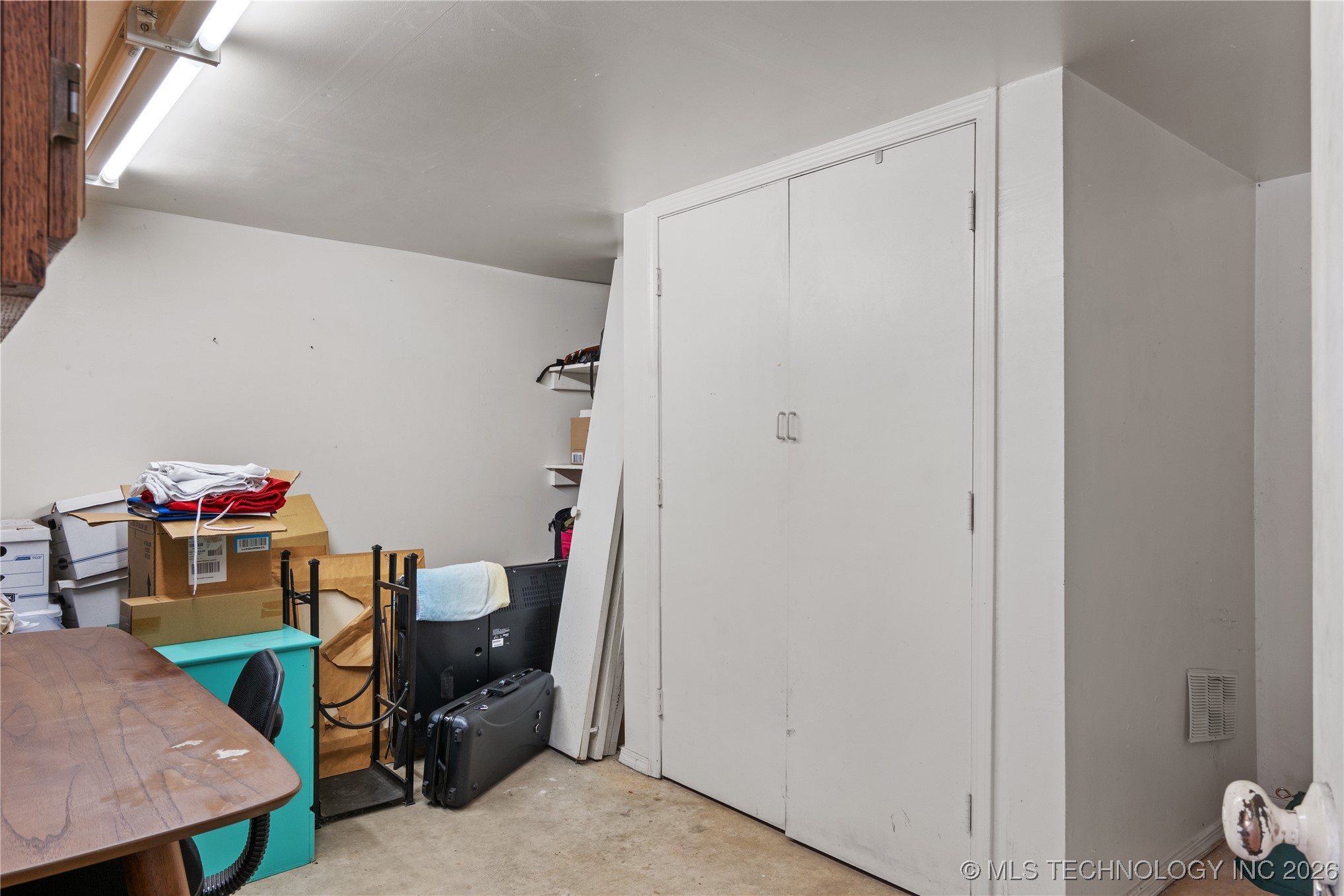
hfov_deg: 78.6
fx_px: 821
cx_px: 672
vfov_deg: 57.2
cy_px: 448
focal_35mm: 22
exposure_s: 1/1.25
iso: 640
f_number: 11
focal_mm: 22
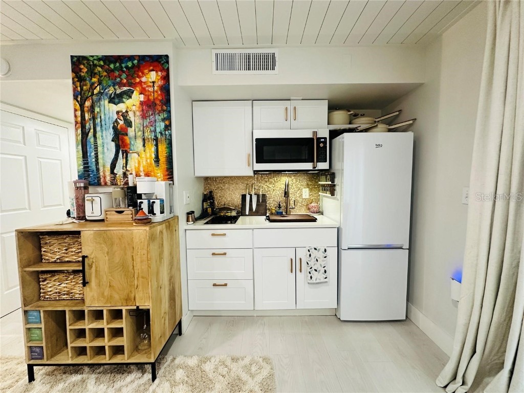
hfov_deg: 102.1
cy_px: 196
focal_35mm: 14
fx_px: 212
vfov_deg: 85.7
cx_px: 262
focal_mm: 2.22
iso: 200
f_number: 2.2
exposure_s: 1/60
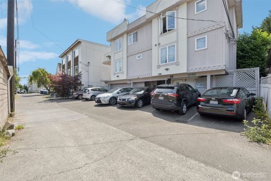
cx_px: 136
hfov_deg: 100.4
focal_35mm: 15
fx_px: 113
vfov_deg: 77.3
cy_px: 90
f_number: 8
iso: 250
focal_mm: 10
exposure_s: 1/160
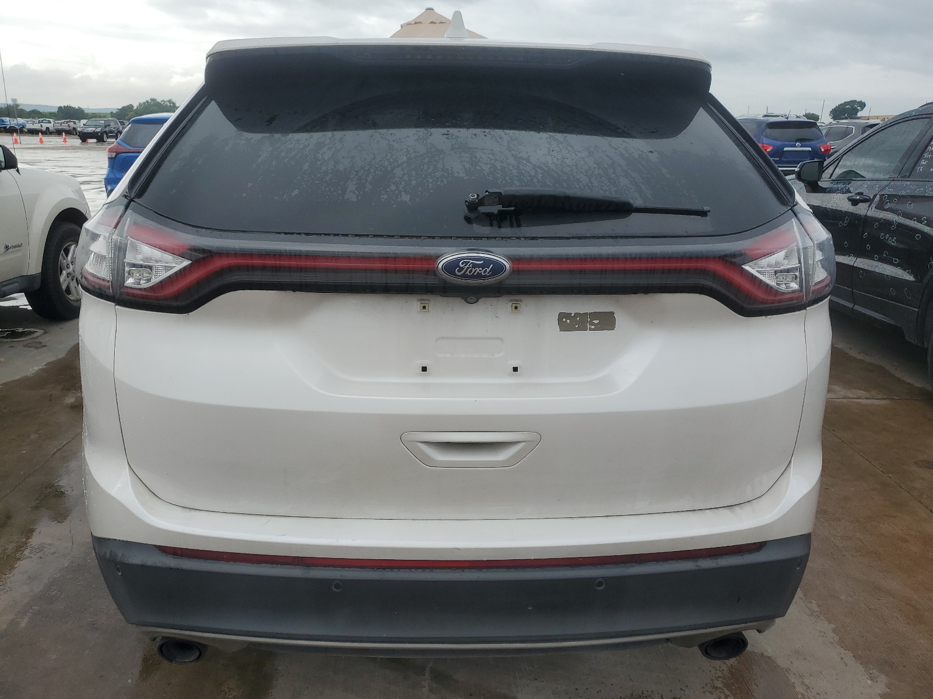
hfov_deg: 67.3
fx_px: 701
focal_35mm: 26
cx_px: 466
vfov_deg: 53.1
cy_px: 350
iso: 50
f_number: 1.5
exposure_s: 1/2000
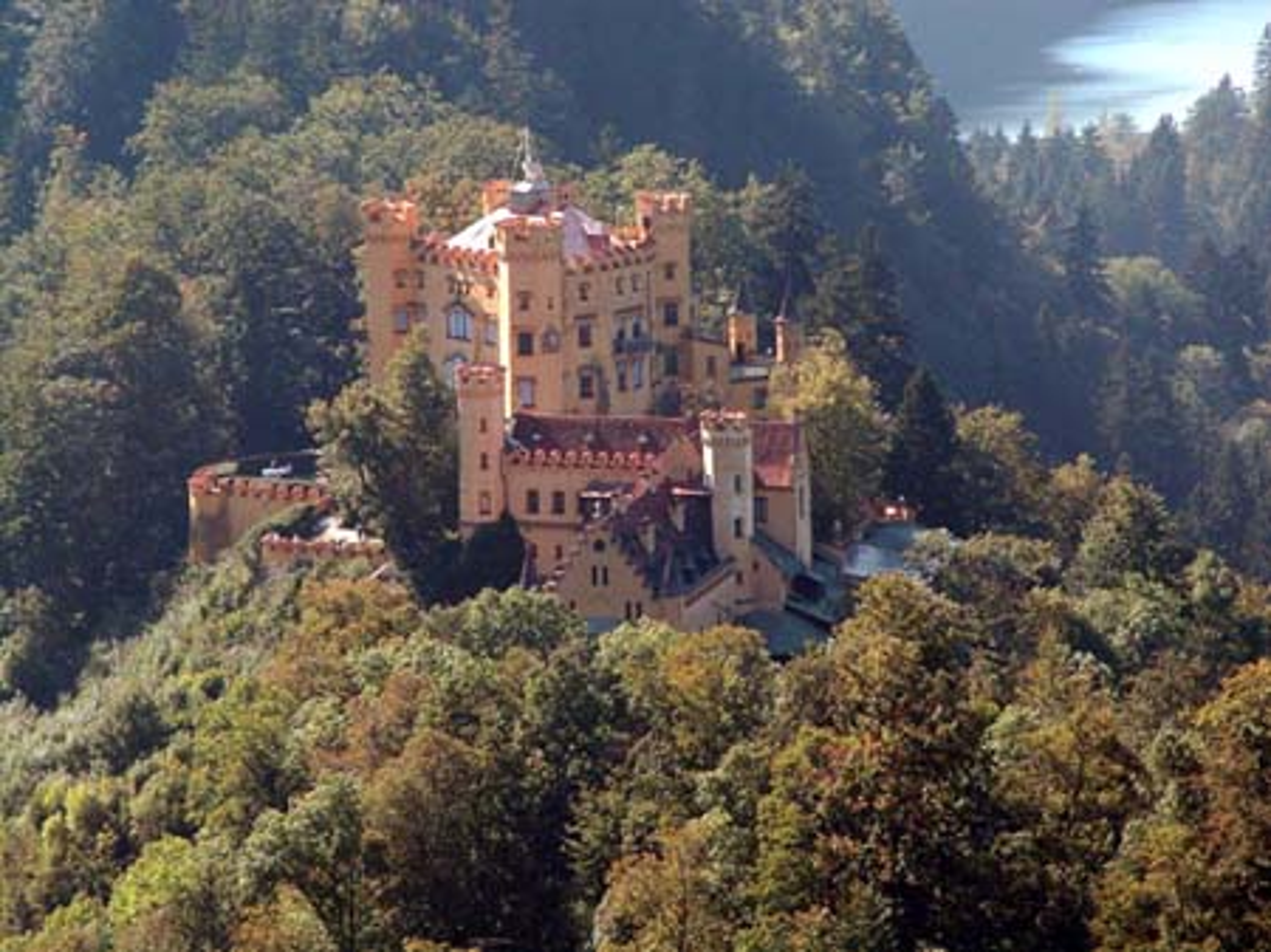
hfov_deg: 7.2
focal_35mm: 276
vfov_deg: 5.4
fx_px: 10129
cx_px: 636
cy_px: 476
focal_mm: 71.2
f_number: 7.4
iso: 100
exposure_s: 1/125
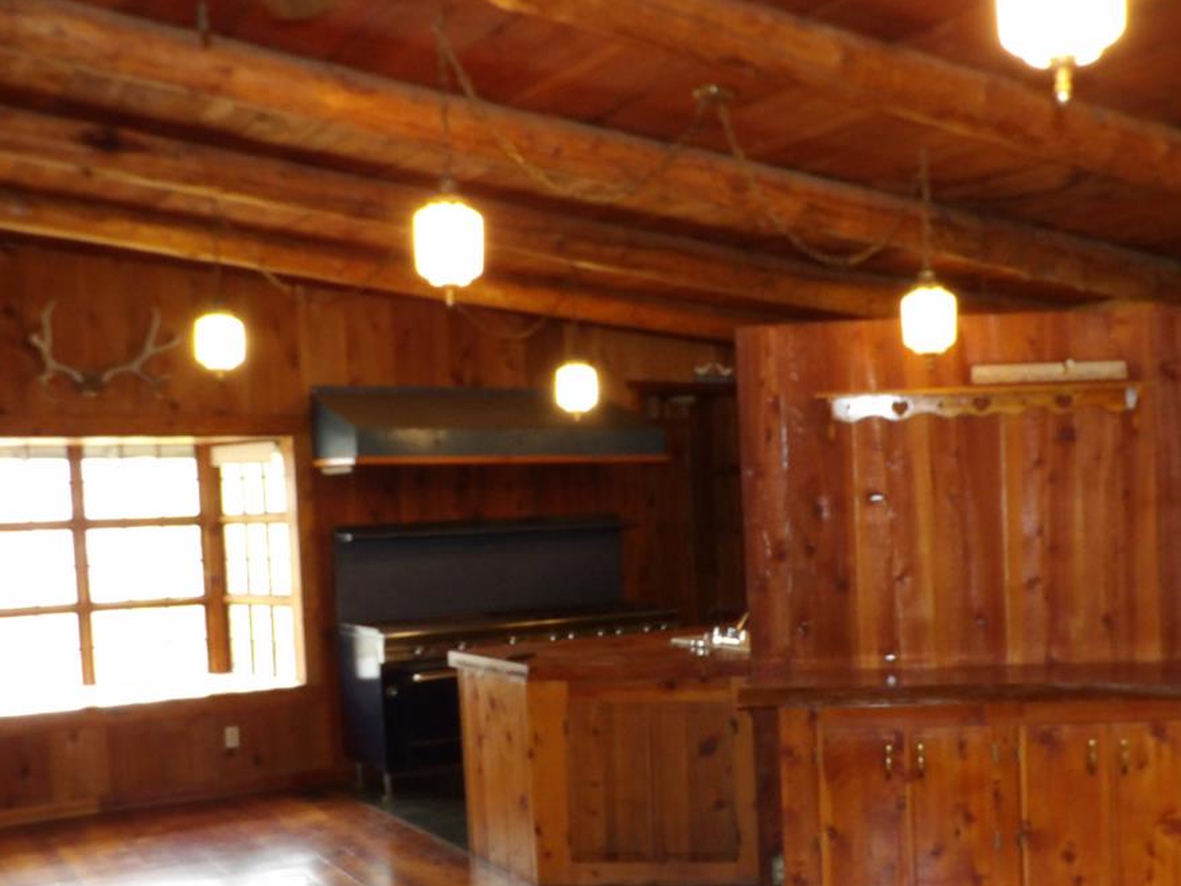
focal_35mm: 41
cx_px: 718
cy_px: 579
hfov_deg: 45.5
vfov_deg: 34.9
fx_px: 1399
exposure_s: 1/25
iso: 200
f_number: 3.2
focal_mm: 4.3
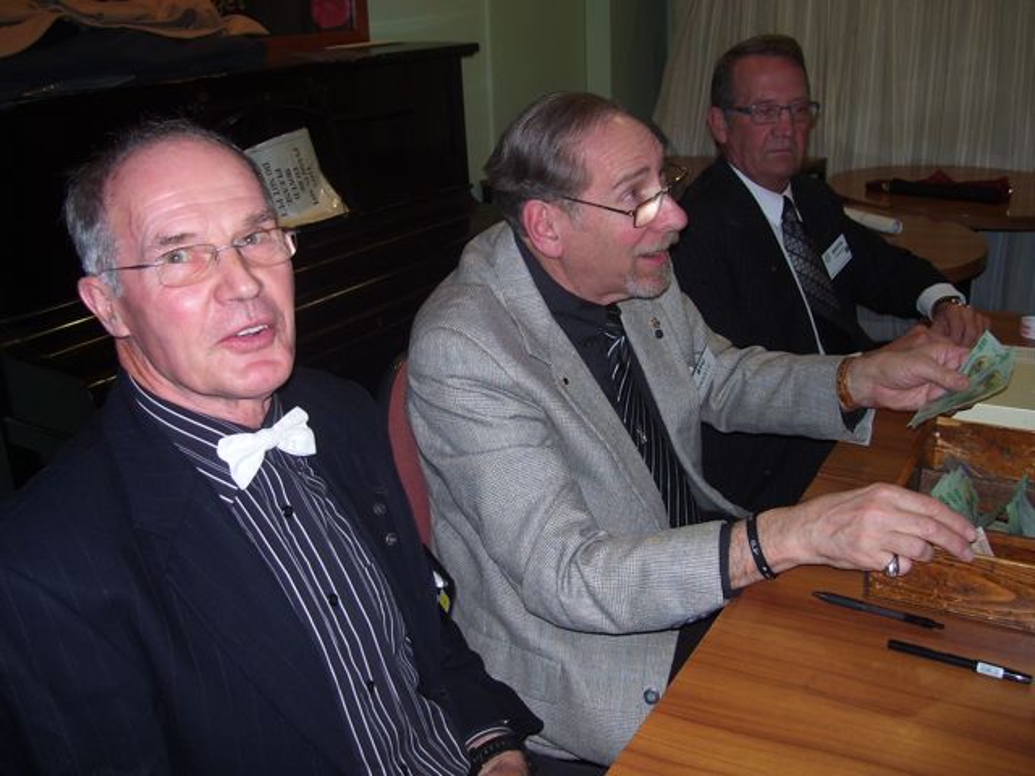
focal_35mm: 36
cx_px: 518
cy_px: 388
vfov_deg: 39.7
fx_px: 1076
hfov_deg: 51.4
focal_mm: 6
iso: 80
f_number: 2.7
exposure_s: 1/60
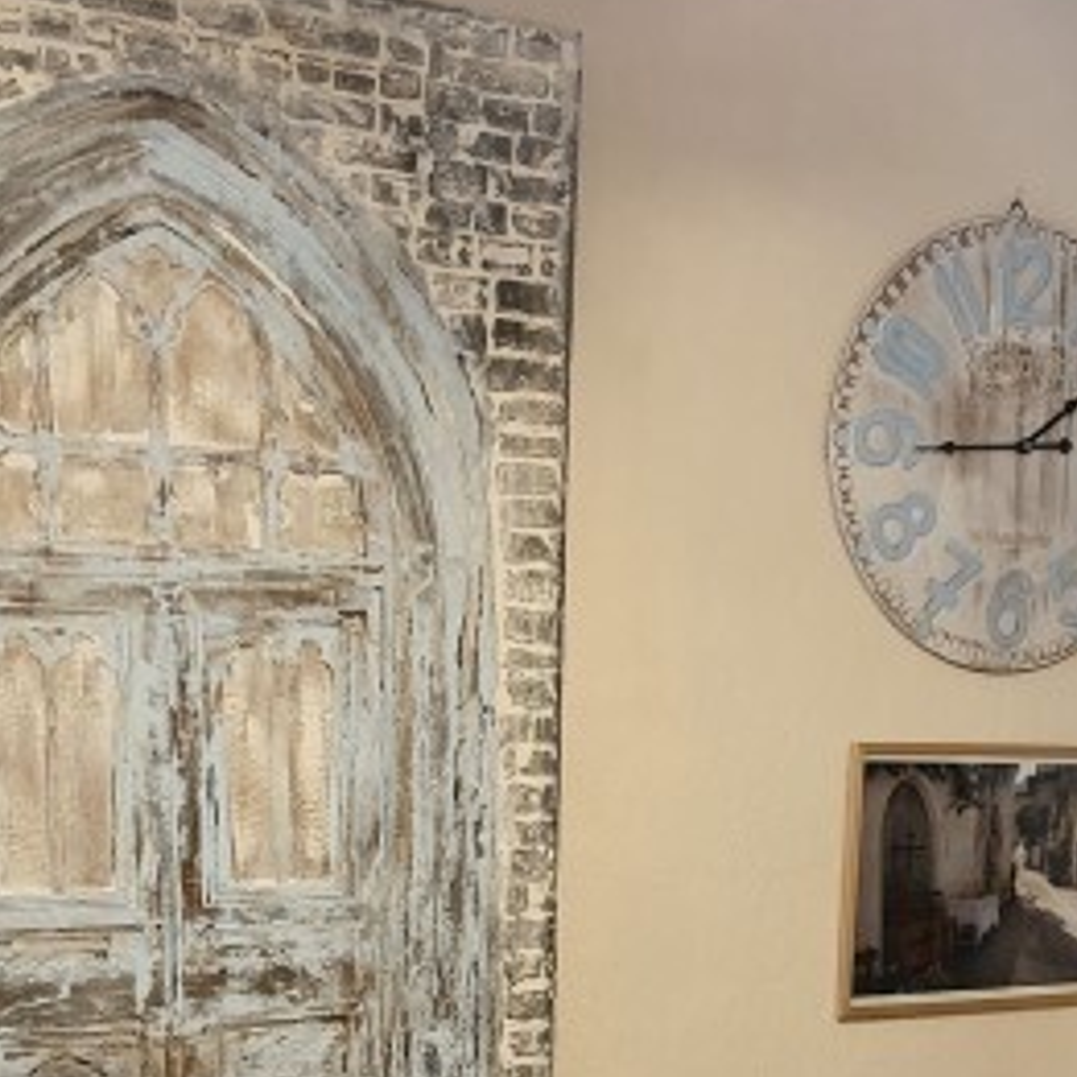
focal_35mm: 45
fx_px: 1584
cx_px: 586
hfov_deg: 37.5
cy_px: 994
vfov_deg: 35.1
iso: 100
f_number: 2.2
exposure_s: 1/50
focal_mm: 1.8
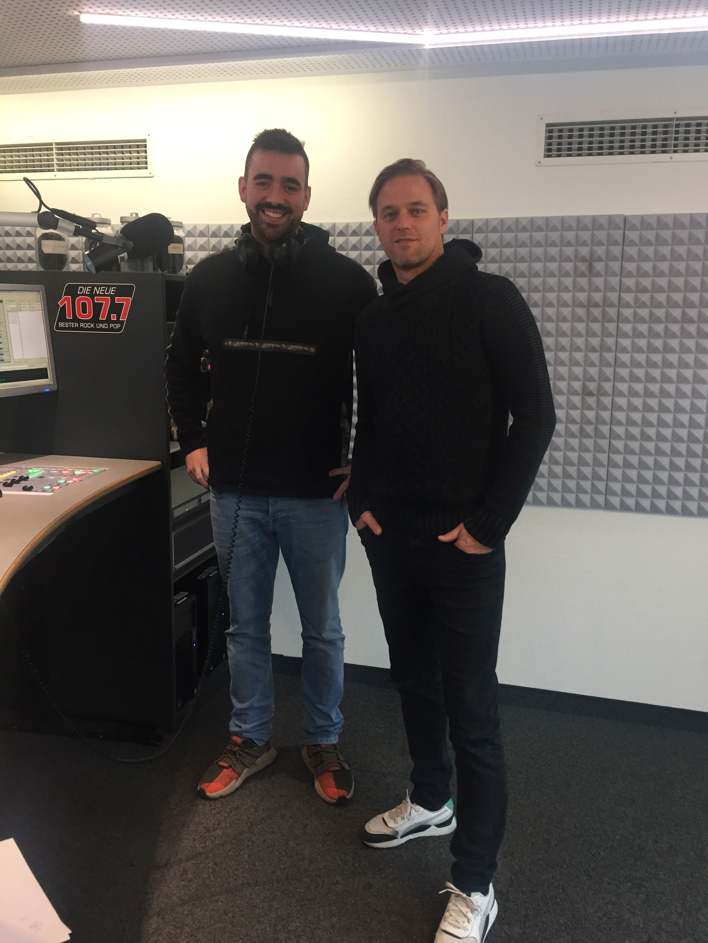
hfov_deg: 48.2
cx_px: 354
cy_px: 472
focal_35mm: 29
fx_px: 791
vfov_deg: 61.7
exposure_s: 1/33
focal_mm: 4.15
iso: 125
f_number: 2.2
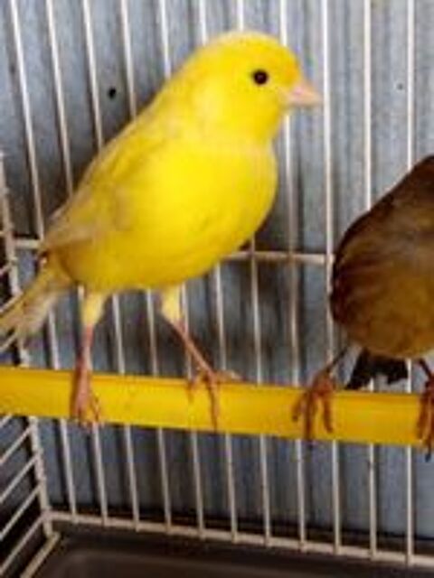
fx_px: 1204
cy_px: 289
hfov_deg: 20.4
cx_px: 217
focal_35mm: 72
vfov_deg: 27.0
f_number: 1.7
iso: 1135
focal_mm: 5.24
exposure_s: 1/25
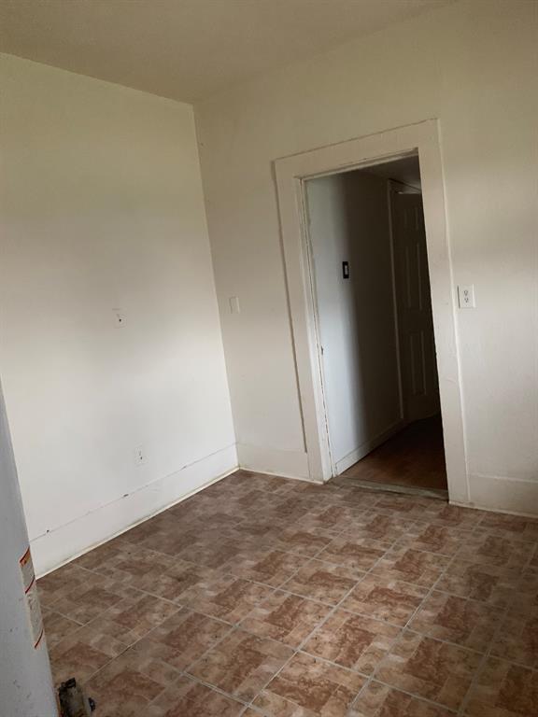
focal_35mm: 26
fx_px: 539
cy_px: 358
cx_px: 269
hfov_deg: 53.1
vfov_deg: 67.3
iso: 500
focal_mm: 4.25
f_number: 1.8
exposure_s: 1/30
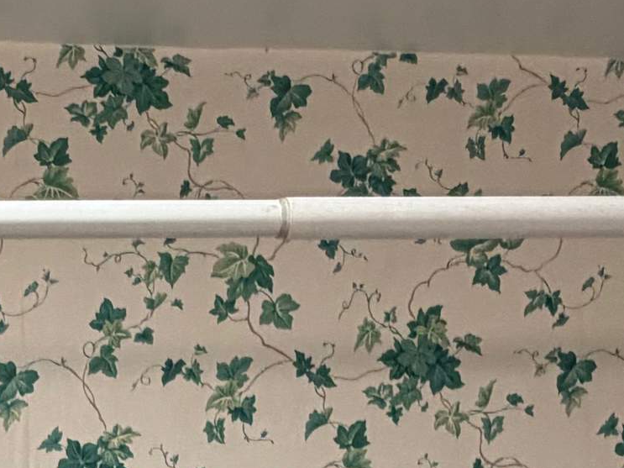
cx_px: 113
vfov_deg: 18.4
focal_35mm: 76
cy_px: 554
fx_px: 1370
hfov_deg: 25.2
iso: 160
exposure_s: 1/60
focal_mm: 2.22
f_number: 2.2
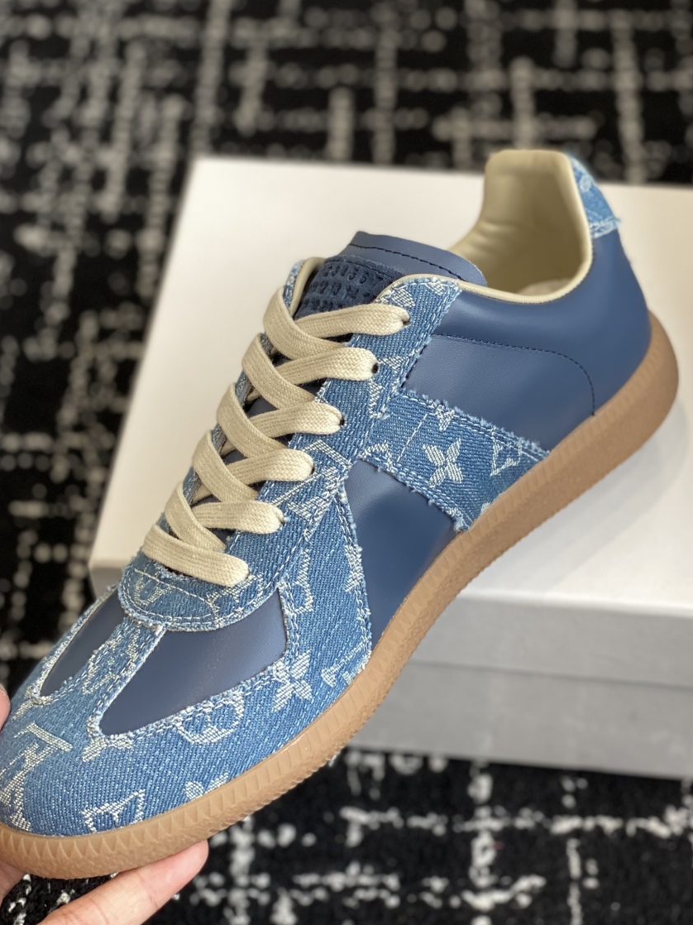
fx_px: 1789
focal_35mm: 67
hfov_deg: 21.9
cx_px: 406
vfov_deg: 28.8
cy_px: 338
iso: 40
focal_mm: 6
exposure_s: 1/122
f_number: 2
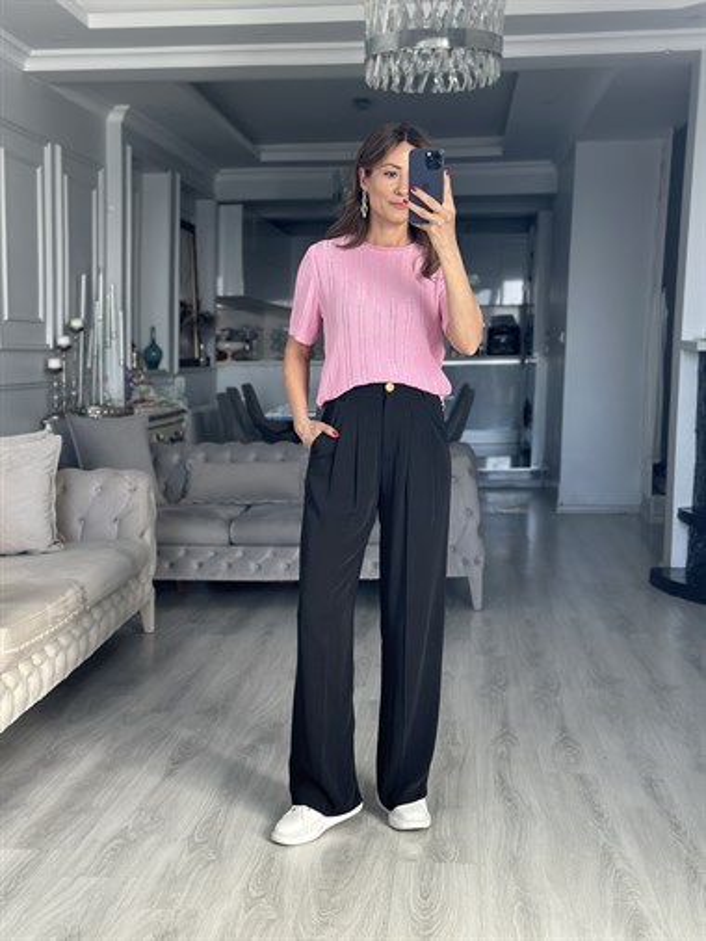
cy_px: 470
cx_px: 353
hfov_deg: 30.3
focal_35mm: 48
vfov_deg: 39.6
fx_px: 1304
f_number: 1.78
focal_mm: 6.86
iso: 125
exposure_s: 1/138
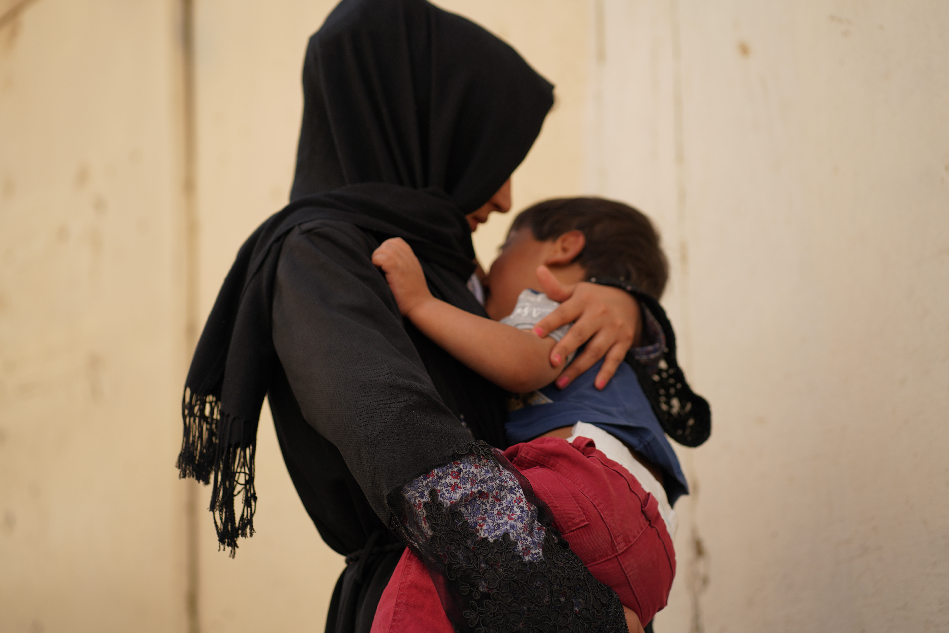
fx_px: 2241
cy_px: 316
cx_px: 474
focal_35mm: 85
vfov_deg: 16.1
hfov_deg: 23.9
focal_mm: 85
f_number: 2.8
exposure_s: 1/800
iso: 125
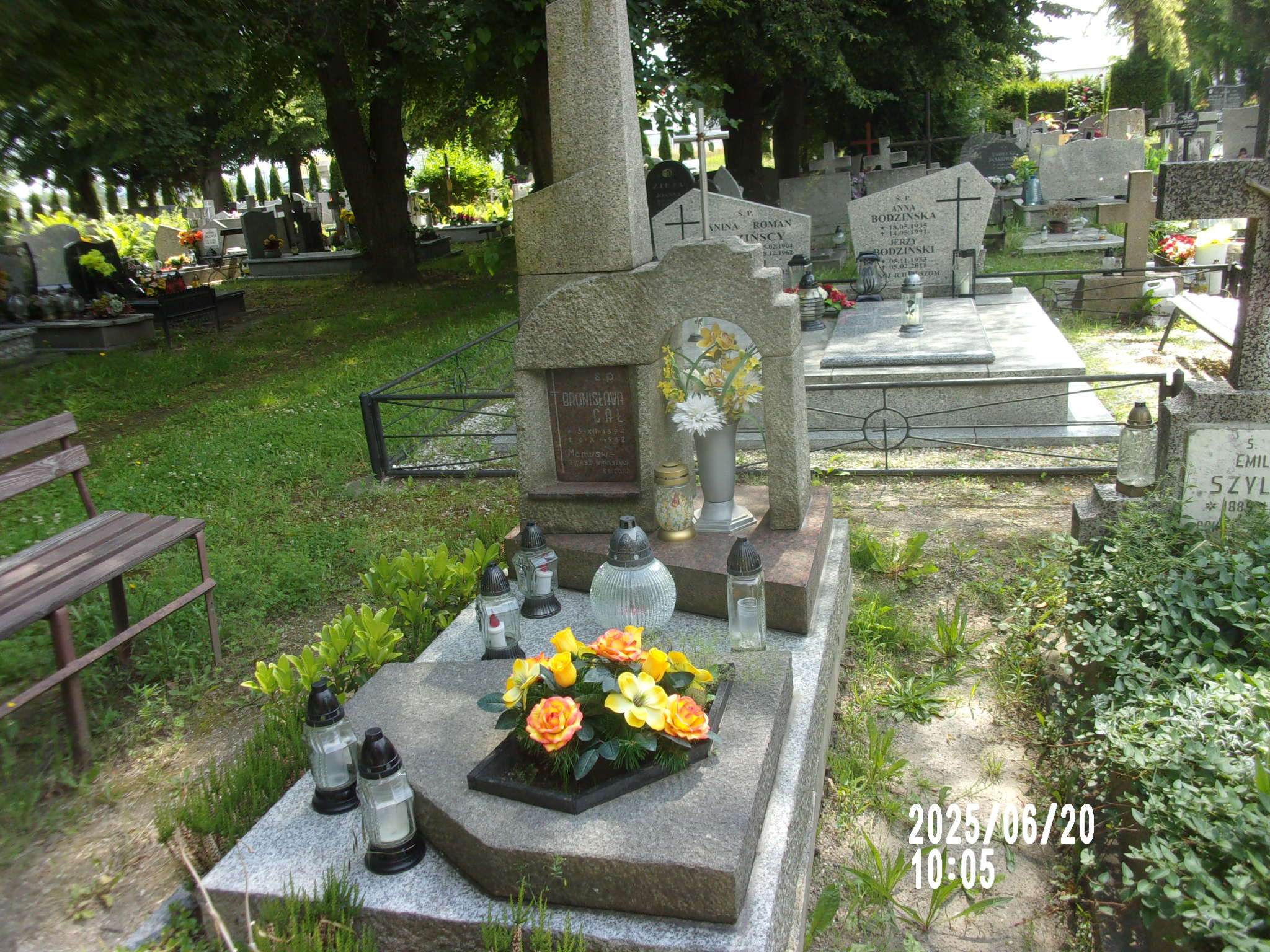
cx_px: 635
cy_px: 476
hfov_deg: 63.4
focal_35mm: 28
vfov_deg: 49.7
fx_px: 1027
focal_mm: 5.1
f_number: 3.9
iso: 80
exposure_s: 1/140
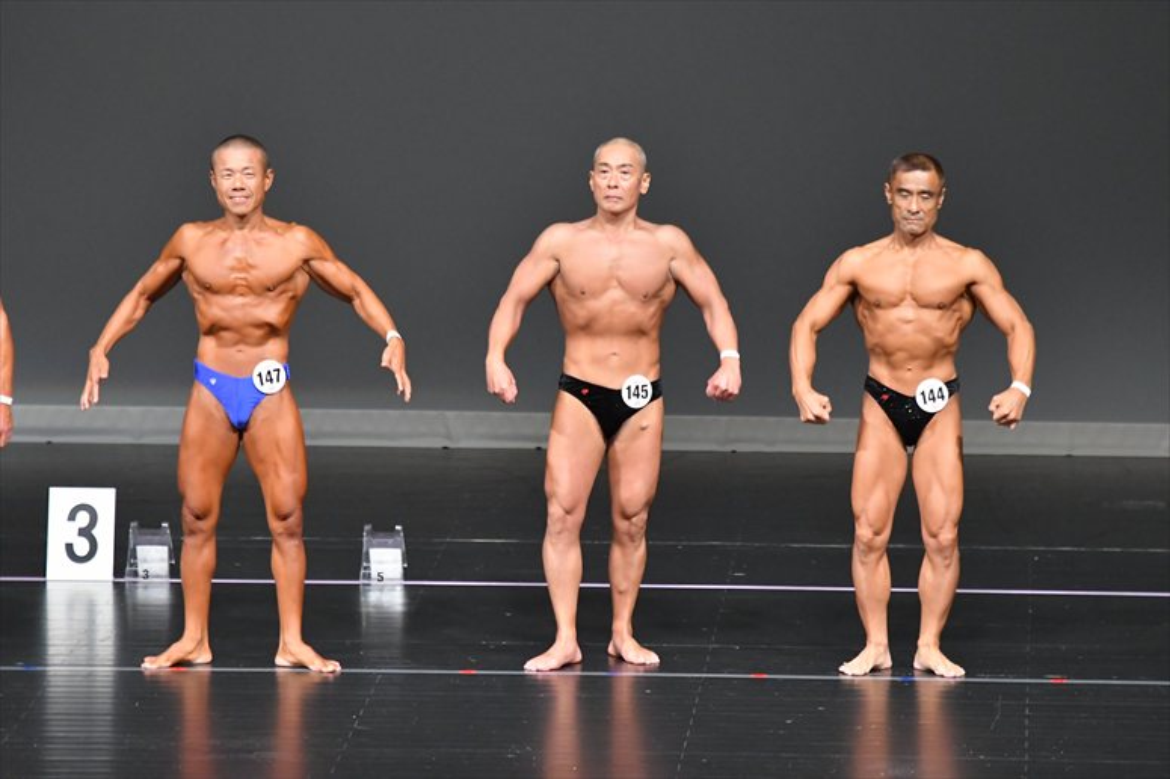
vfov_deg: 4.8
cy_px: 390
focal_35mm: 285
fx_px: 9258
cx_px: 585
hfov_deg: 7.2
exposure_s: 1/400
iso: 5000
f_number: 5.6
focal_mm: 190
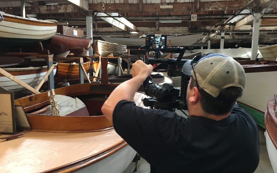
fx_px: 234
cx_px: 138
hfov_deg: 61.2
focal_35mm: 31
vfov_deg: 40.6
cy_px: 95
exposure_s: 1/15
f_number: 2.2
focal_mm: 4.15
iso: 100
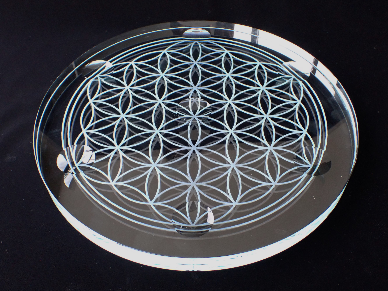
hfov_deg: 60.0
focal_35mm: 30
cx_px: 194
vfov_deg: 46.8
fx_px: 336
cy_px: 146
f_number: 3.2
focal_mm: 5.4
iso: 800
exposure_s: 1/125
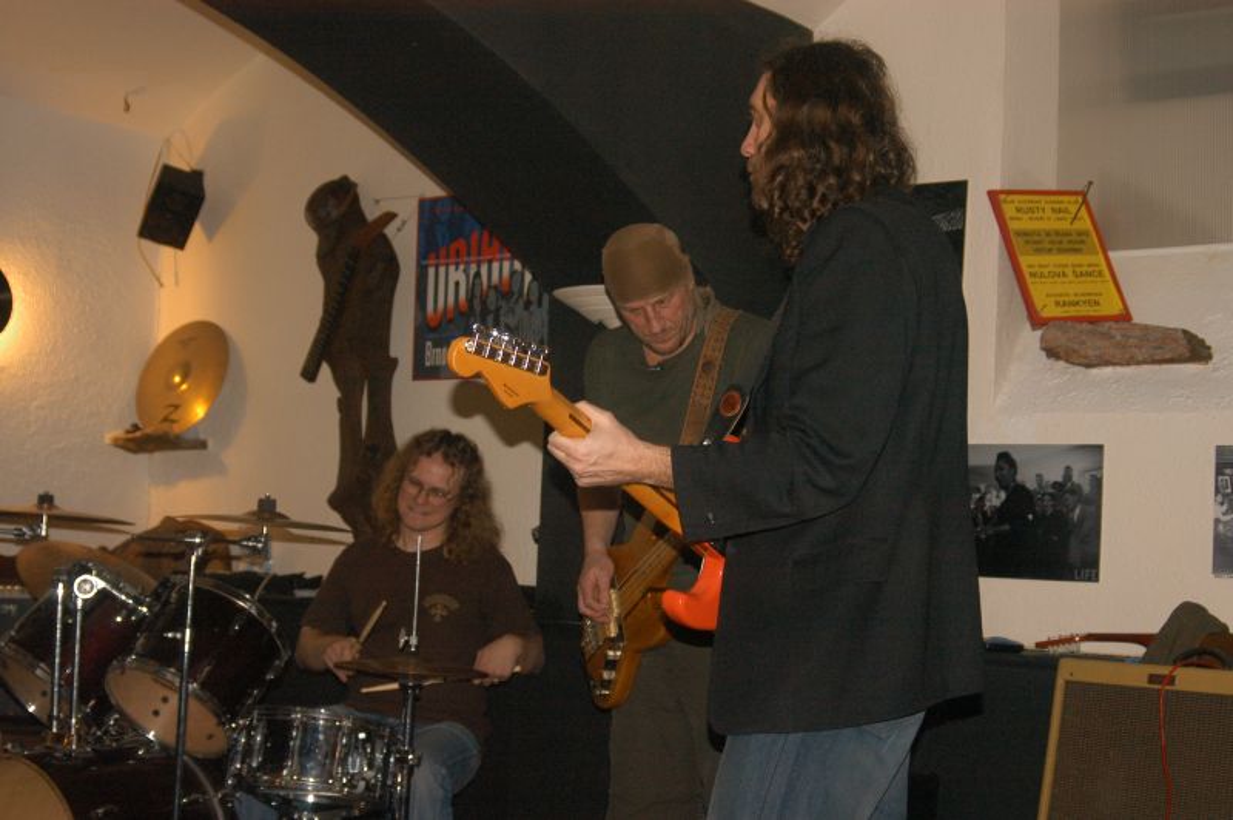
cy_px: 410
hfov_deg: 37.9
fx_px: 1797
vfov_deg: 25.7
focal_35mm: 52
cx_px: 616
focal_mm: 35
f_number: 5
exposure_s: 1/60
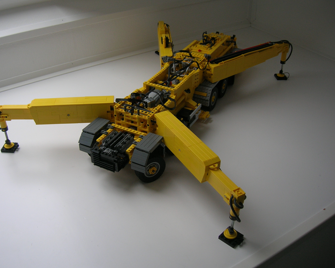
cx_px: 150
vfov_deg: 40.1
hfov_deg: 49.0
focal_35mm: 37
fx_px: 367
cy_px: 134
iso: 50
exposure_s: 1/49
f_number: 2.9
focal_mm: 5.7
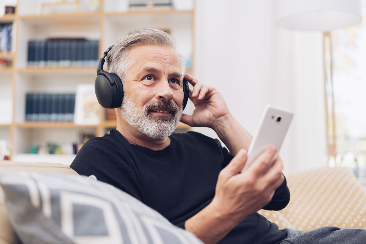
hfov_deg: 36.2
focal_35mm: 55
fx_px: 559
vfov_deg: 24.6
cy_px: 122
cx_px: 183
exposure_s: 1/125
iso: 200
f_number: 2.2
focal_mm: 55
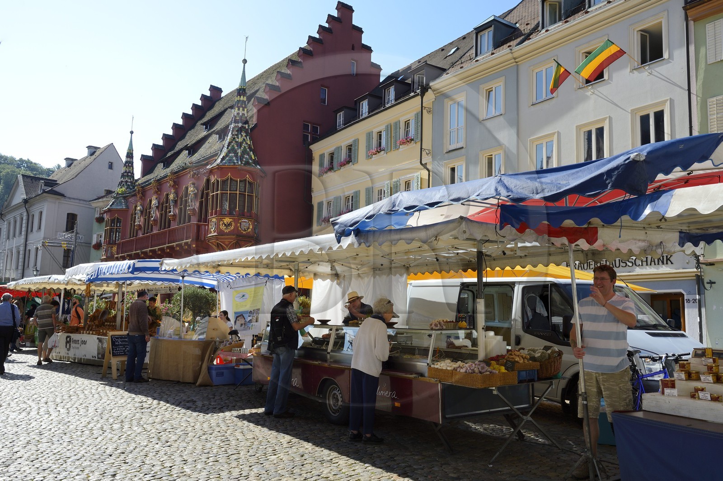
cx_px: 362
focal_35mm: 32
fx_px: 642
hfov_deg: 58.8
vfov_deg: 41.0
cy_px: 240
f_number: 10
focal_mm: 32
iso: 200
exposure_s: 1/250
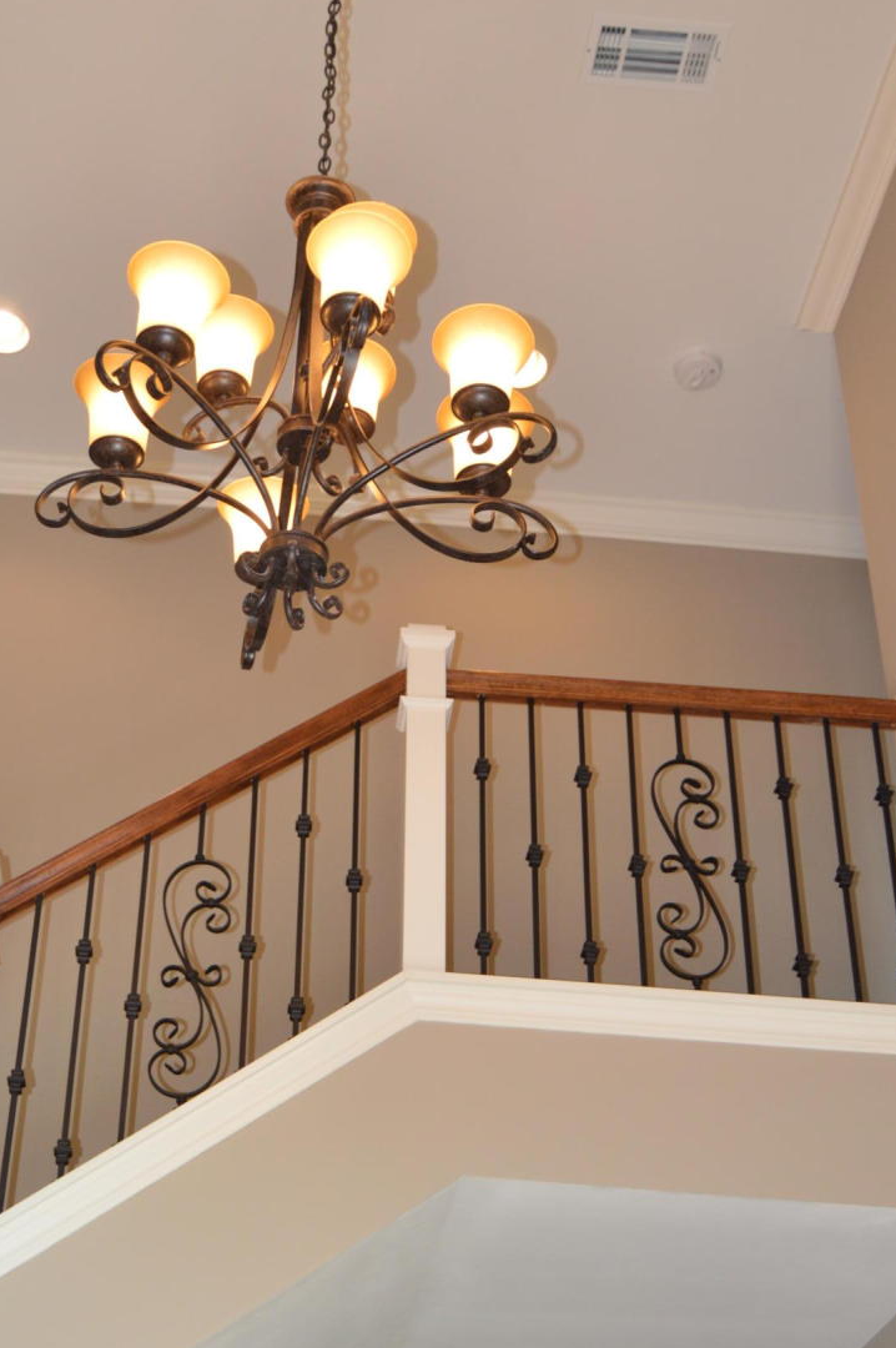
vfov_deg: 39.3
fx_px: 1870
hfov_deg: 26.8
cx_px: 286
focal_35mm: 50
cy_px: 872
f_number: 4
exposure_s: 1/125
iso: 360
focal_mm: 18
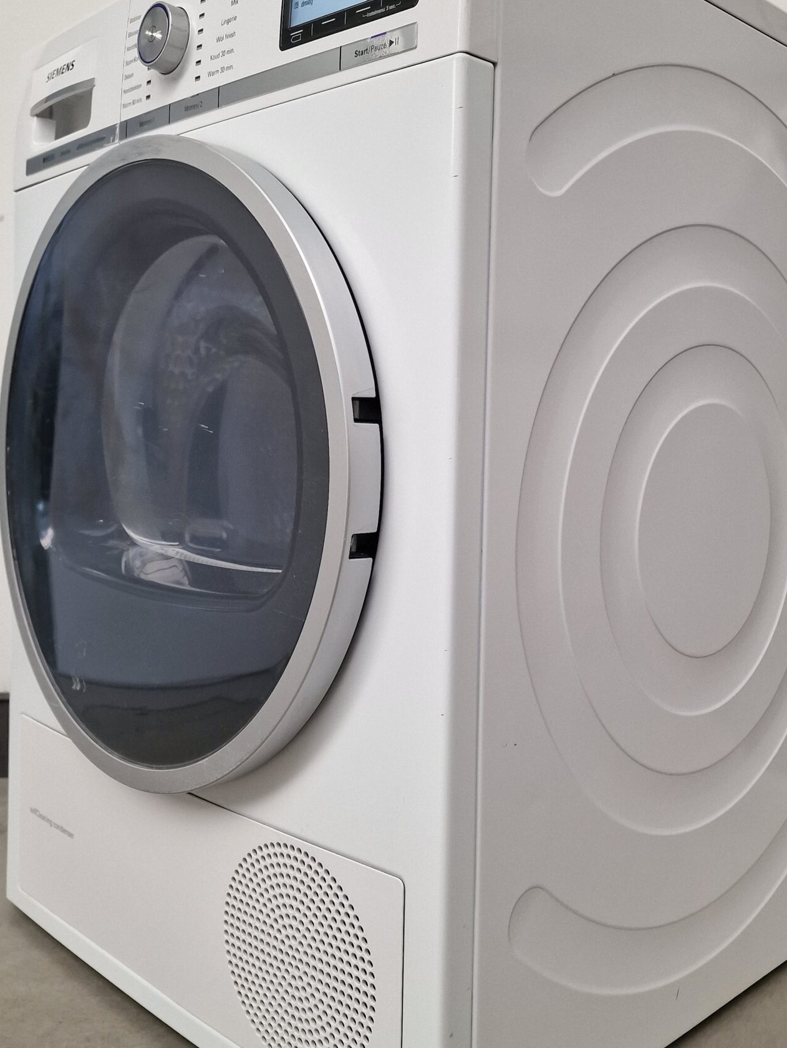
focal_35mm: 35
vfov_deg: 52.6
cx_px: 421
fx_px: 1061
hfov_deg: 40.7
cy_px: 487
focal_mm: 6.4
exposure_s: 1/180
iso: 100
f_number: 1.8
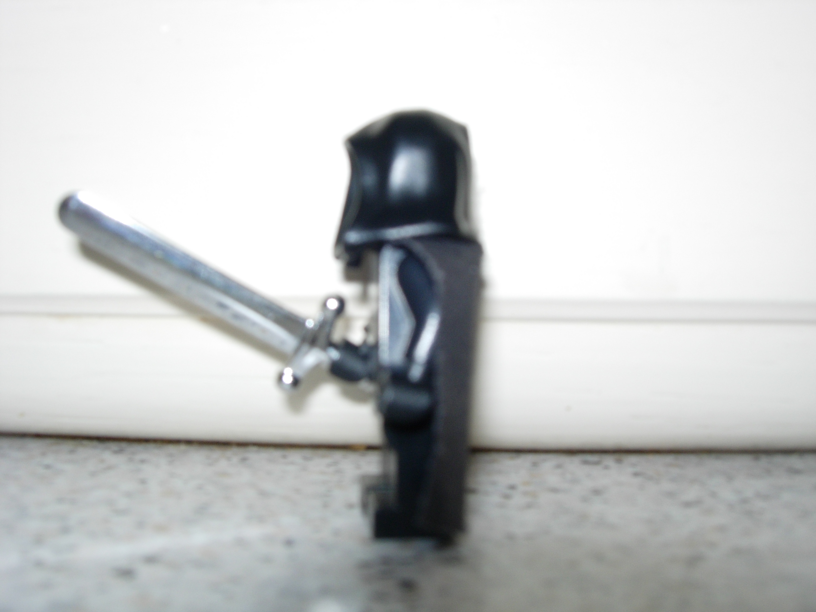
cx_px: 408
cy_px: 306
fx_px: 896
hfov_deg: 49.0
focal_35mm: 38
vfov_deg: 37.7
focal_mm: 7.8
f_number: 4.8
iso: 79
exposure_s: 1/64
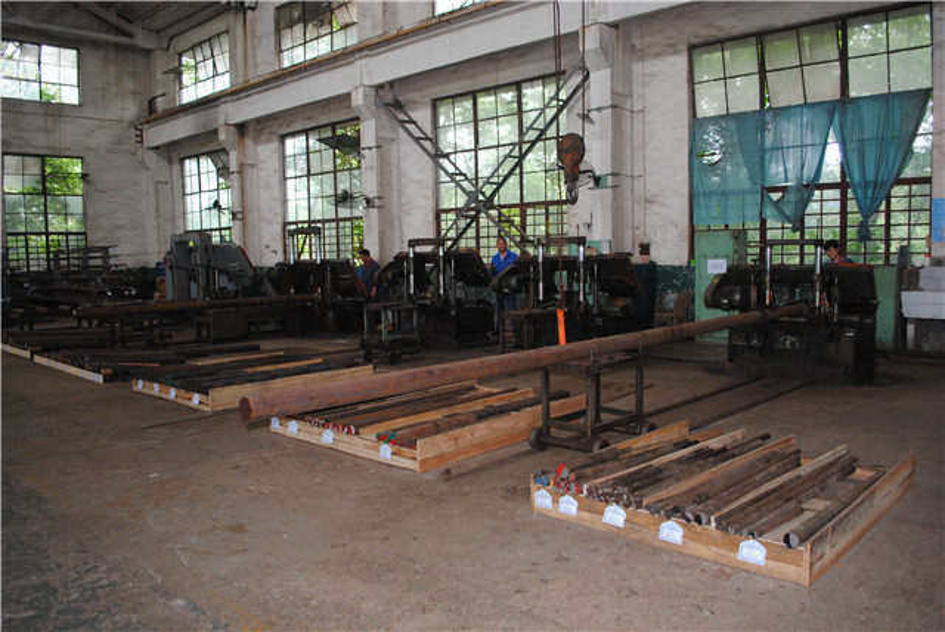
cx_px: 472
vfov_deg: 48.0
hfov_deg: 67.3
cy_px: 316
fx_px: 709
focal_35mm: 27
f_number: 3.5
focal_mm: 18
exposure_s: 1/60
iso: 200
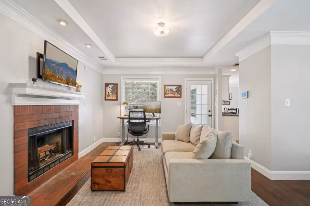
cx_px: 155
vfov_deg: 70.4
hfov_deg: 93.3
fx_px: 146
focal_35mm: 17
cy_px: 103
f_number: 8
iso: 400
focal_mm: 17
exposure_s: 1/6
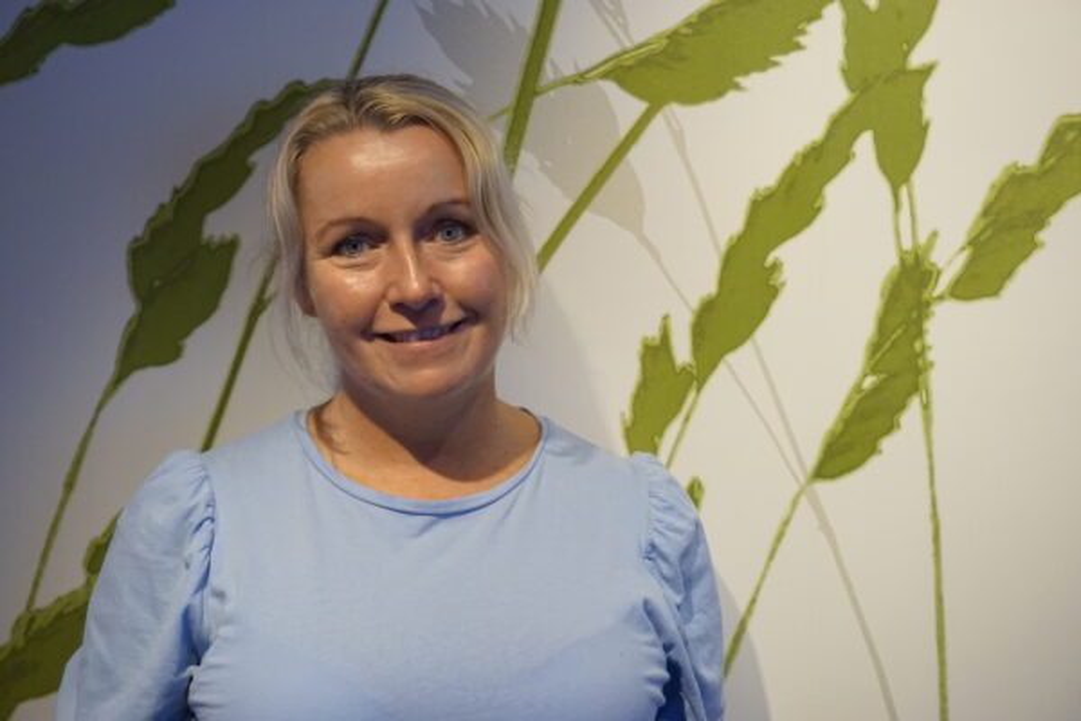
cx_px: 540
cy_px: 360
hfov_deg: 35.9
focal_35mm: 56
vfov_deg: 24.4
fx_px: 1666
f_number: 5.6
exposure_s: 1/160
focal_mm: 37
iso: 2500
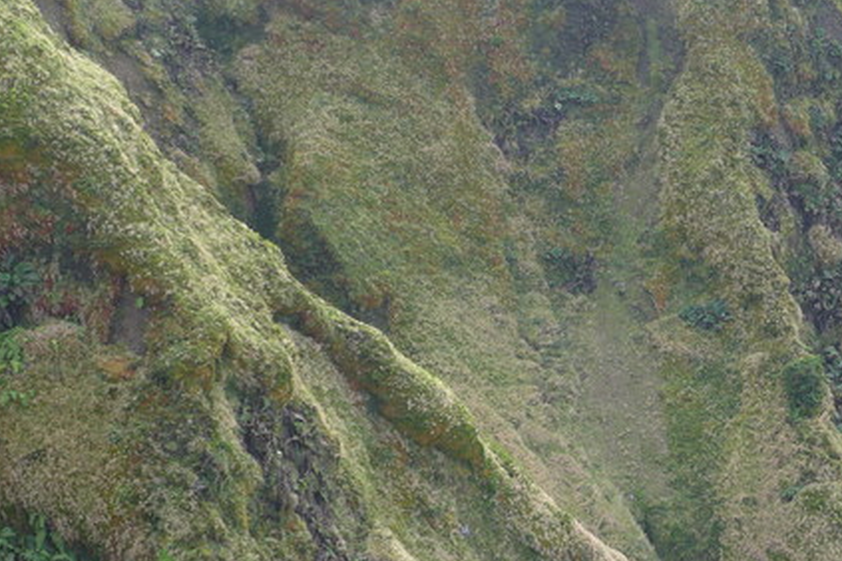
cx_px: 596
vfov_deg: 11.5
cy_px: 358
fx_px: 2783
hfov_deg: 17.1
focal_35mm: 119
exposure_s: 1/200
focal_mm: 13.7
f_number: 2.8
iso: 80
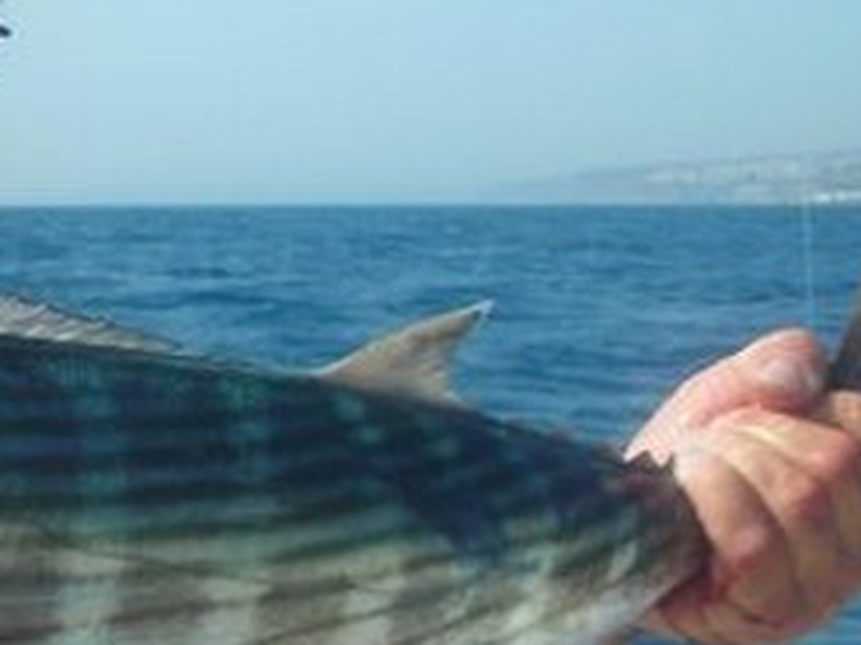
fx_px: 2983
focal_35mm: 120
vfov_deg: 12.3
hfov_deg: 16.1
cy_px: 359
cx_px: 14
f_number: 6.9
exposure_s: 1/148
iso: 50
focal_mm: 7.8
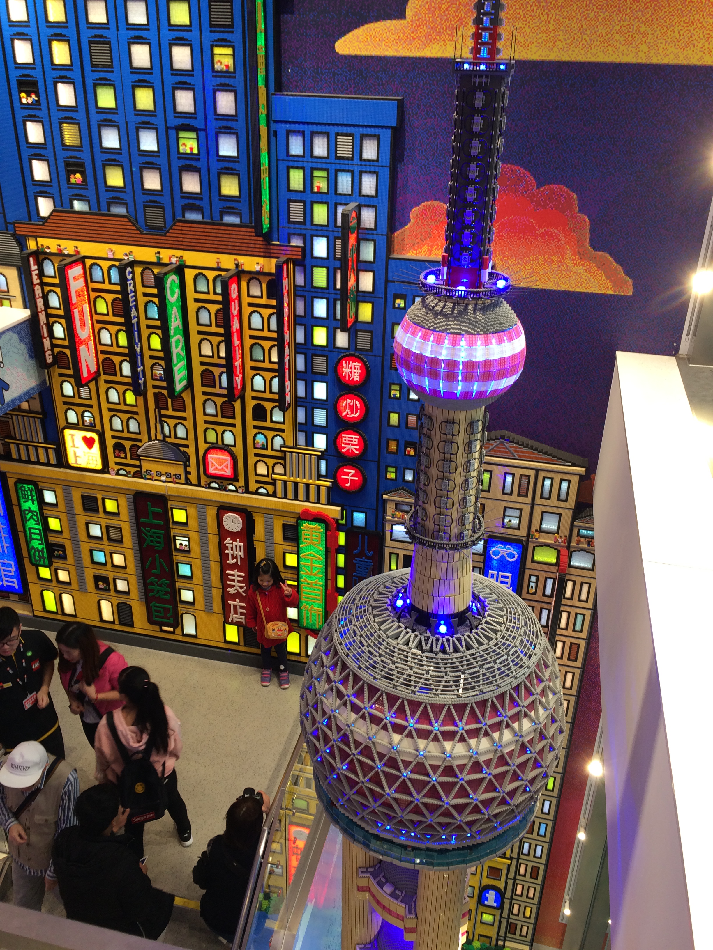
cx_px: 356
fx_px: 796
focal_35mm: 29
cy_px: 475
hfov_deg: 48.2
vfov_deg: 61.7
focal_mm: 4.15
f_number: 2.2
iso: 40
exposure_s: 1/33
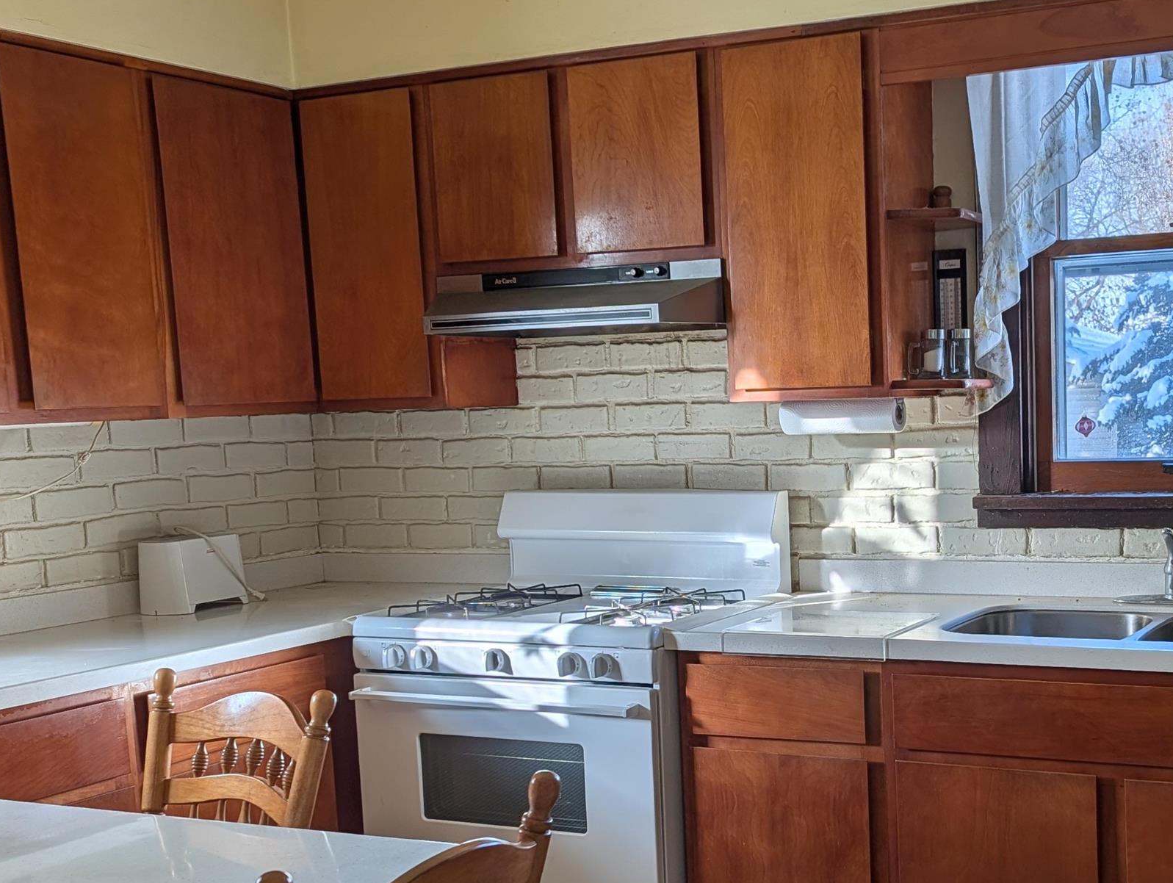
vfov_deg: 31.2
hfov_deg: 40.2
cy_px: 617
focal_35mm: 46
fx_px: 1561
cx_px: 861
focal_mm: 6.9
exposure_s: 1/526
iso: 19
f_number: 1.68
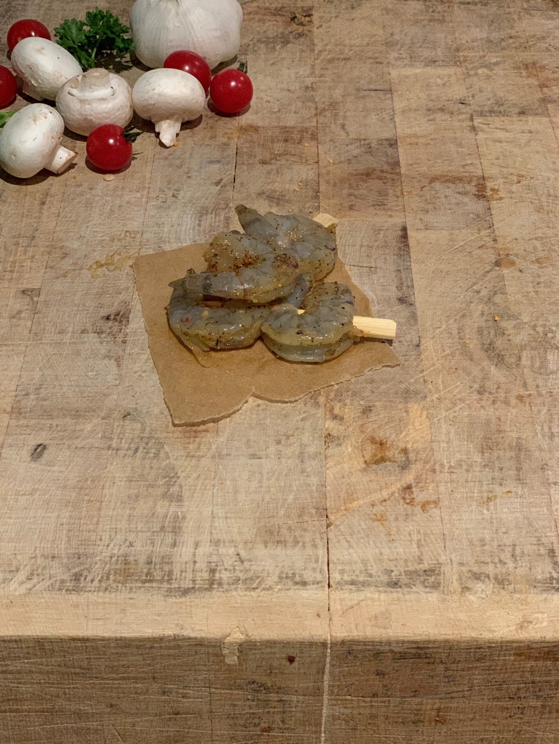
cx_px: 280
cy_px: 372
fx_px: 1119
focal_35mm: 52
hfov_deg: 28.0
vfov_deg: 36.8
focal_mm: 6
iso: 320
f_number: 2.4
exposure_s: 1/50
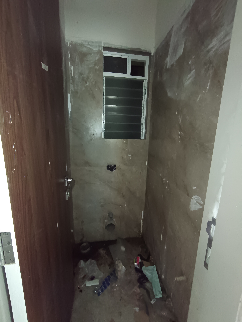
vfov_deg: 98.2
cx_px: 121
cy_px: 161
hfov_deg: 81.7
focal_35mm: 15
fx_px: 140
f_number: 2.2
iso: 1664
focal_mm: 1.65
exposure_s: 1/25
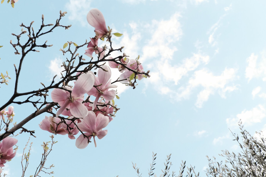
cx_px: 95
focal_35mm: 40
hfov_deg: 47.9
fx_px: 296
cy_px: 87
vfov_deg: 33.4
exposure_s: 1/1250
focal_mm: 16
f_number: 3.5
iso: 800
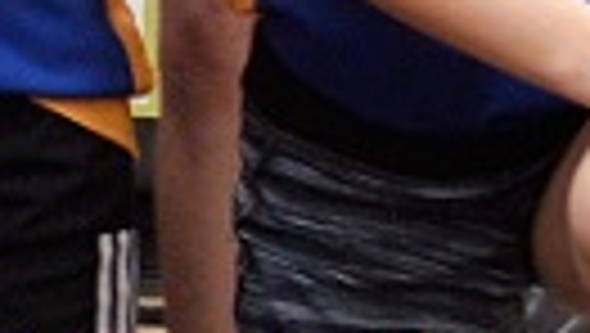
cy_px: -526
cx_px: -862
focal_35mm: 269
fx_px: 4213
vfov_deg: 4.4
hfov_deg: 7.5
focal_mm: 22
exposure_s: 1/80
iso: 400
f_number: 4
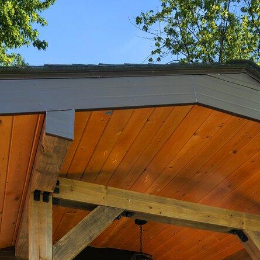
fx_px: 394
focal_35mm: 46
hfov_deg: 36.5
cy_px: 383
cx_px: 141
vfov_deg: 26.8
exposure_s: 1/60
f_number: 8
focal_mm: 15.8
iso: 800
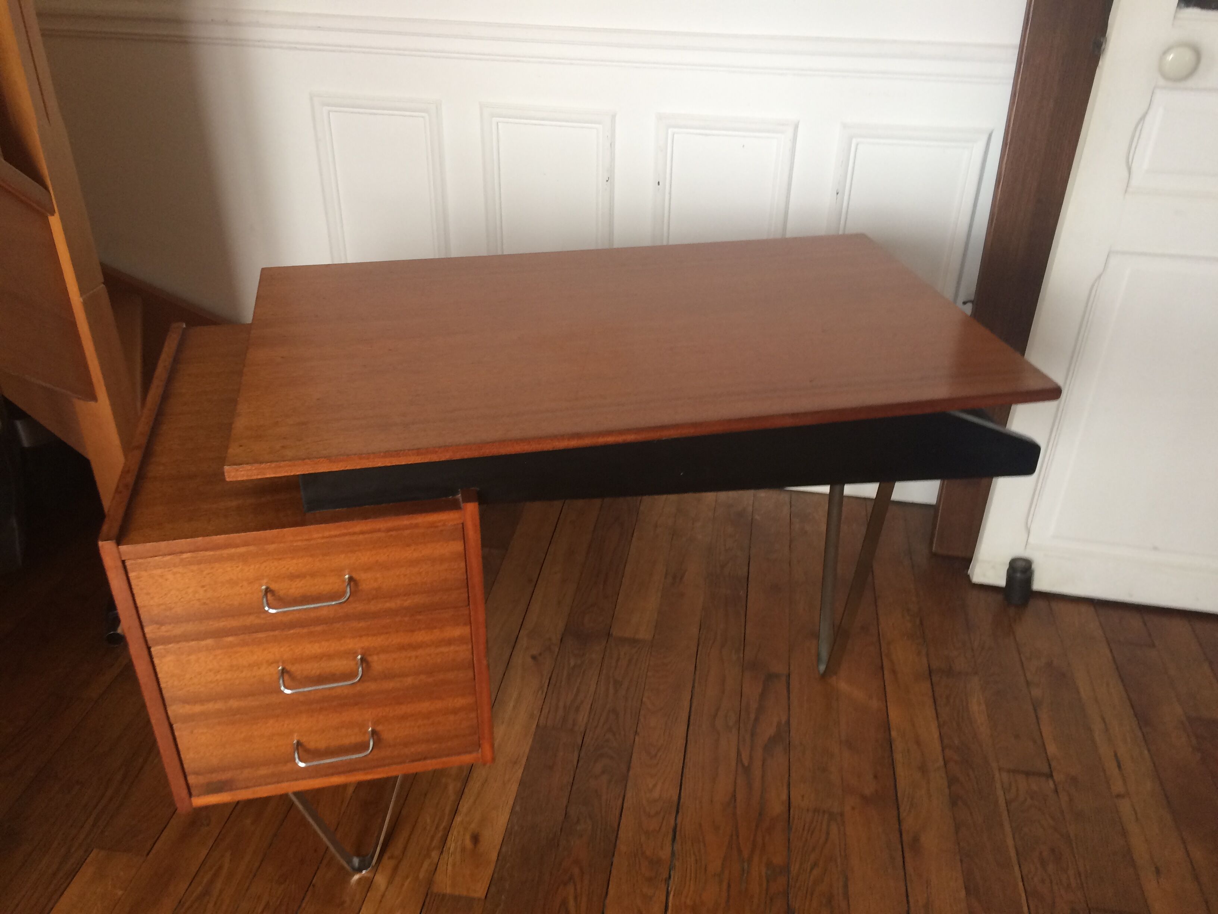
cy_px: 457
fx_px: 1020
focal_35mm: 29
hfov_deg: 61.7
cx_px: 609
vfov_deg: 48.2
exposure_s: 1/33
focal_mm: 4.15
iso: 100
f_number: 2.2
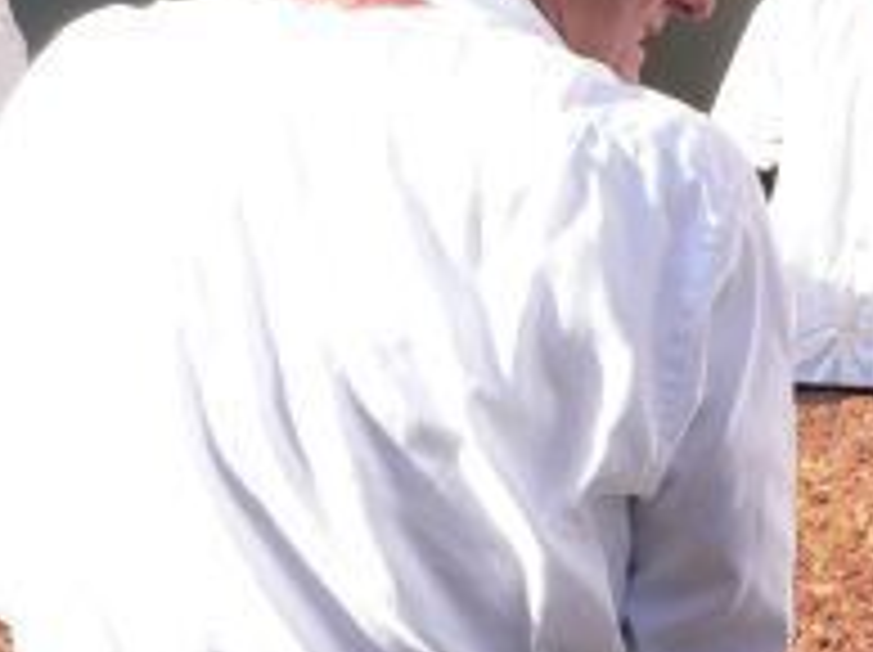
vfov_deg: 15.5
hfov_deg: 20.5
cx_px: 675
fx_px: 2393
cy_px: 283
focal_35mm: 95
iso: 200
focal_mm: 7.7
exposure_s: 1/400
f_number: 5
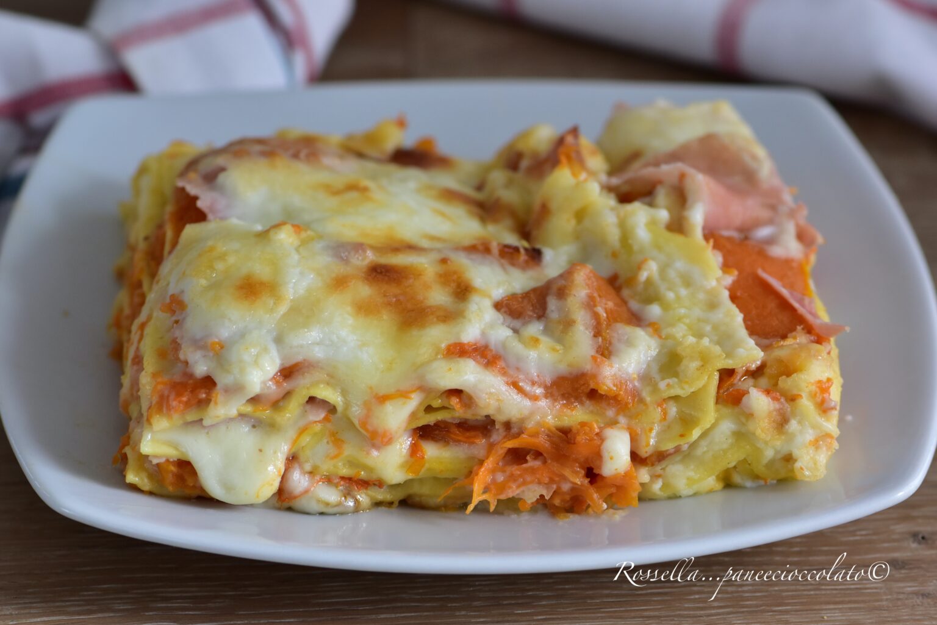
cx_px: 468
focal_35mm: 158
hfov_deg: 13.0
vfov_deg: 8.7
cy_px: 312
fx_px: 4100
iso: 640
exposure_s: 1/80
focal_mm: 105
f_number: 5.6
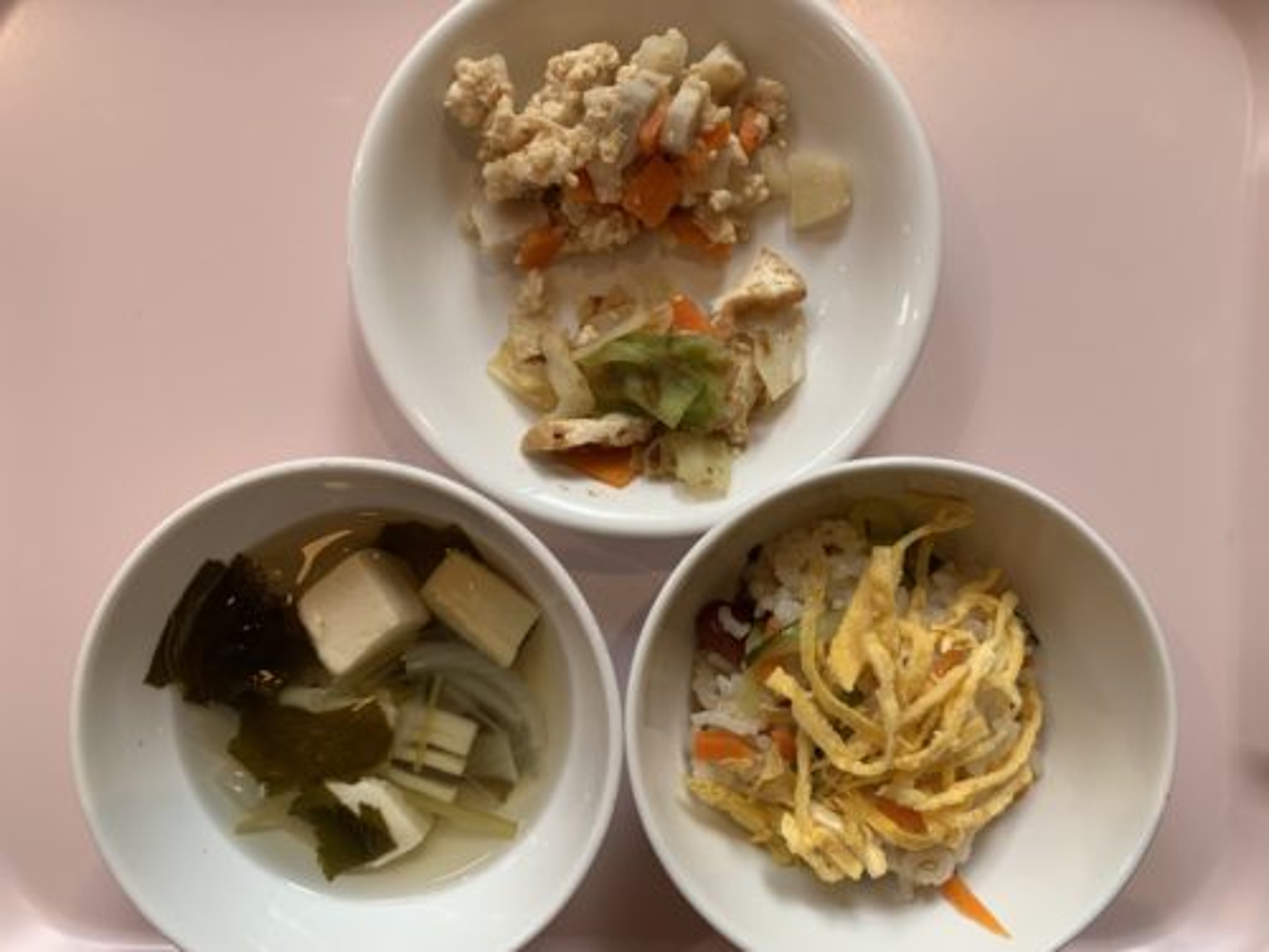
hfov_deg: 67.3
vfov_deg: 53.1
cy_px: 476
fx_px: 953
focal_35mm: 26
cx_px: 634
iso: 80
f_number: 1.8
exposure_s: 1/121
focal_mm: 4.25
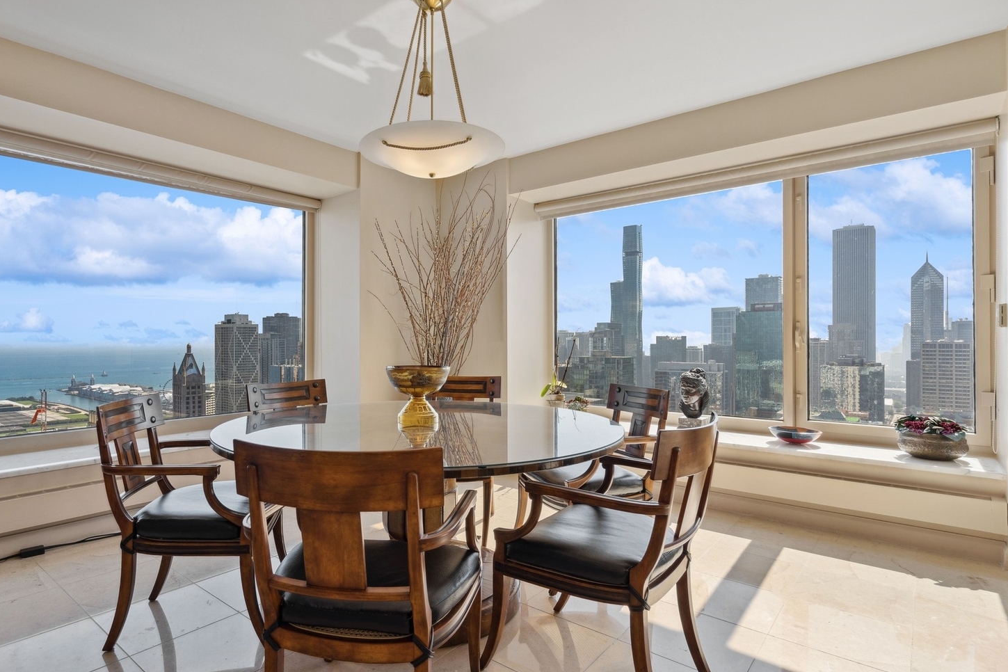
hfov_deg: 86.5
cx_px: 446
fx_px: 532
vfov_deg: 64.5
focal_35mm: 19
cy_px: 346
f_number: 8
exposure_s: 1/125
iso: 320
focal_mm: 17
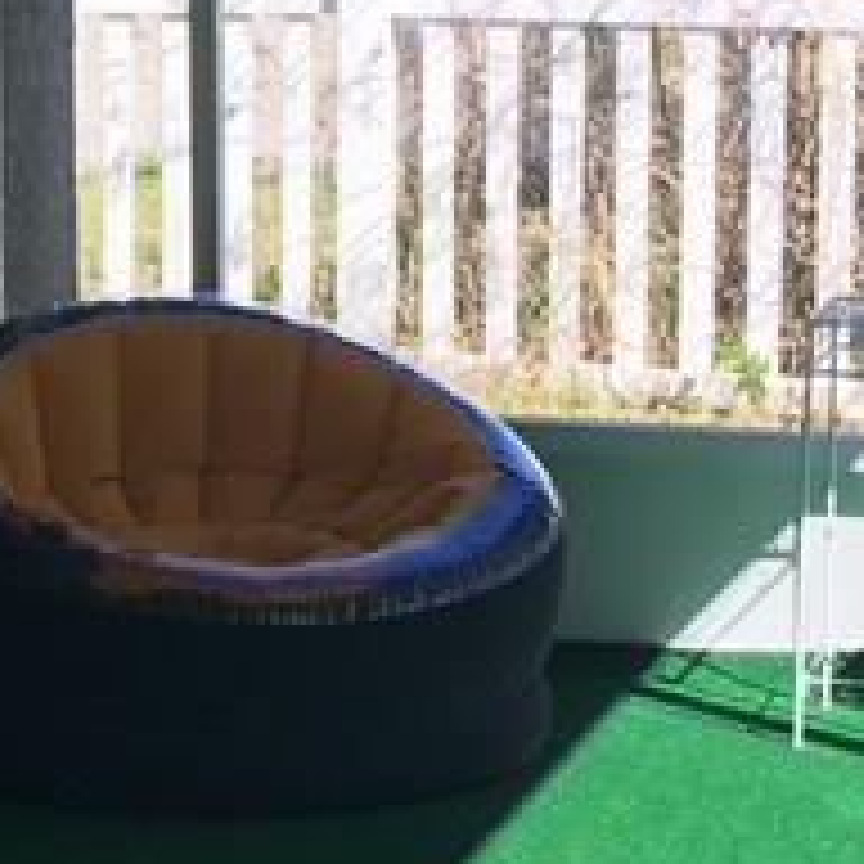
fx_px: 3869
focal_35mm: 137
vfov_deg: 12.7
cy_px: 410
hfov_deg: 12.2
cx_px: -378
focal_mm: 4.15
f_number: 2.2
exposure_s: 1/243
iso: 25
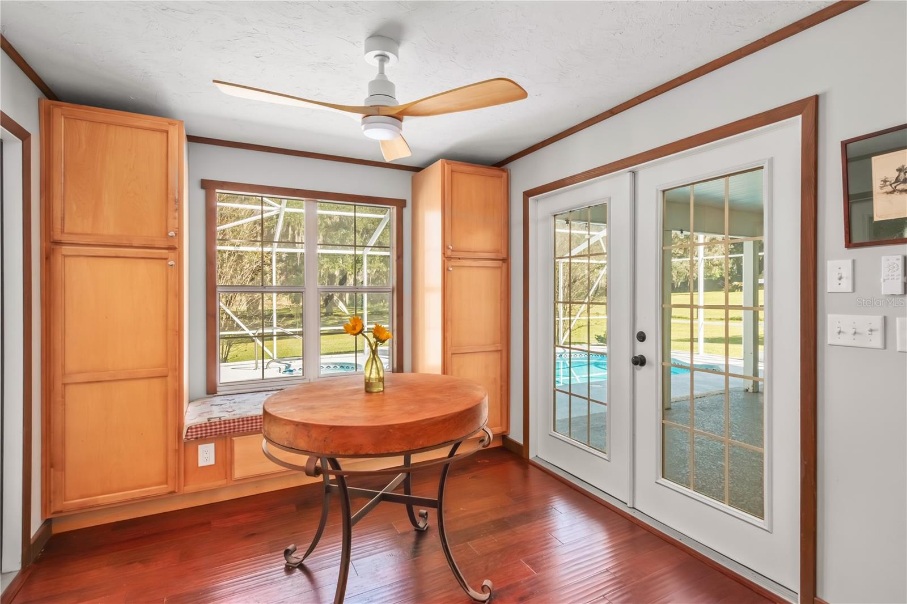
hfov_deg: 95.0
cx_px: 454
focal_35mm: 16
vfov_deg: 72.0
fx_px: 416
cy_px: 302
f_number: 9
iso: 250
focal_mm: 11
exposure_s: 1/15
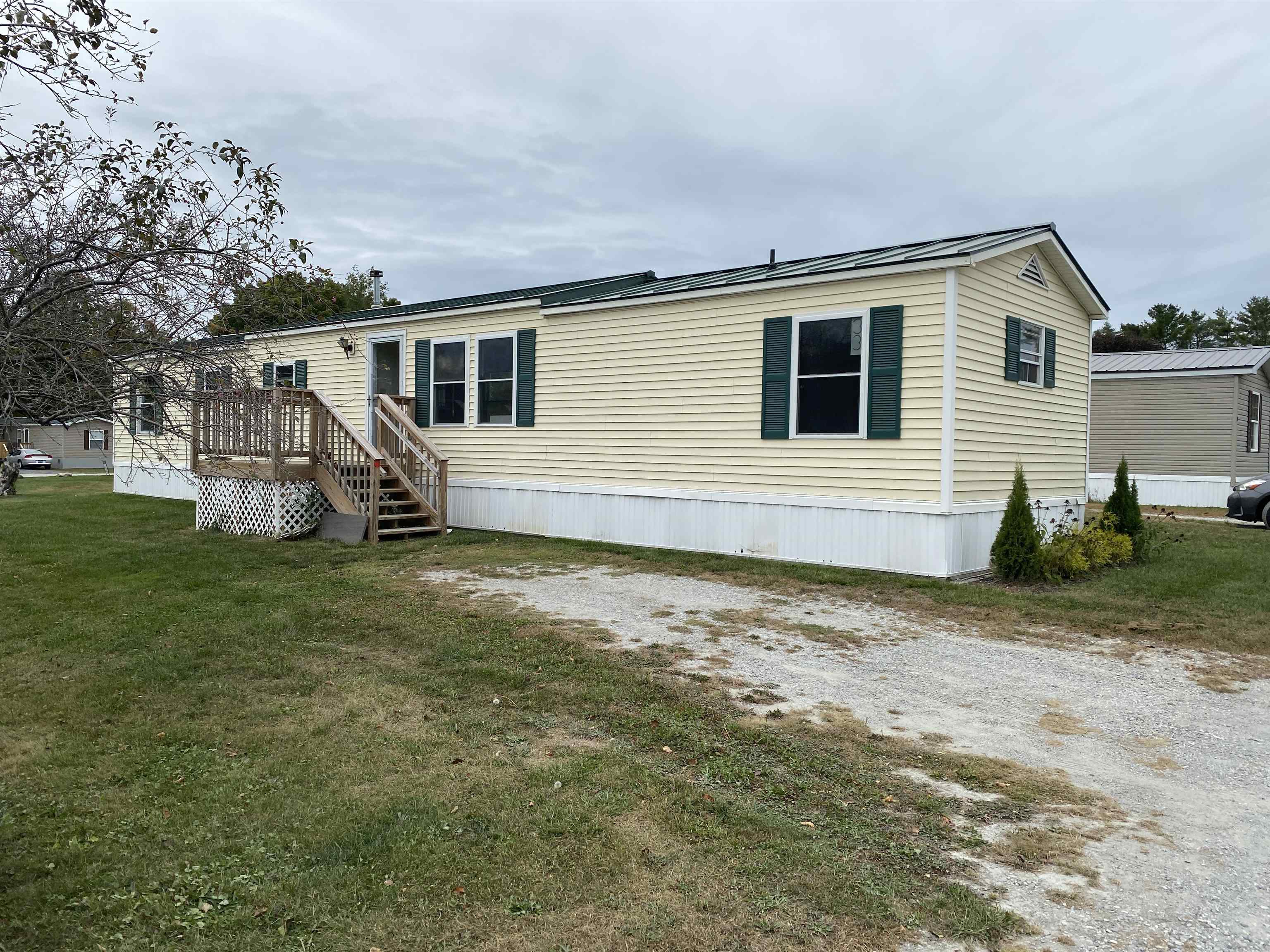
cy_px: 476
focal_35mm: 26
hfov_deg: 67.3
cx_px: 635
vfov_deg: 53.1
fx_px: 954
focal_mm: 4.25
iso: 32
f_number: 1.8
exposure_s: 1/1808
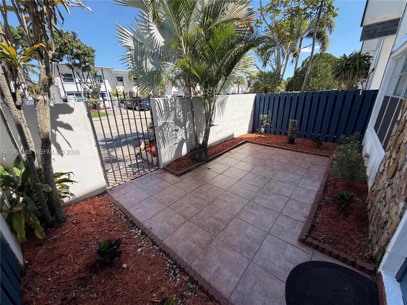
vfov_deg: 85.7
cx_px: 204
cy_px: 152
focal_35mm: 14
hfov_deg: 102.1
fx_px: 165
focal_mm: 2.22
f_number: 2.2
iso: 40
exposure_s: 1/638
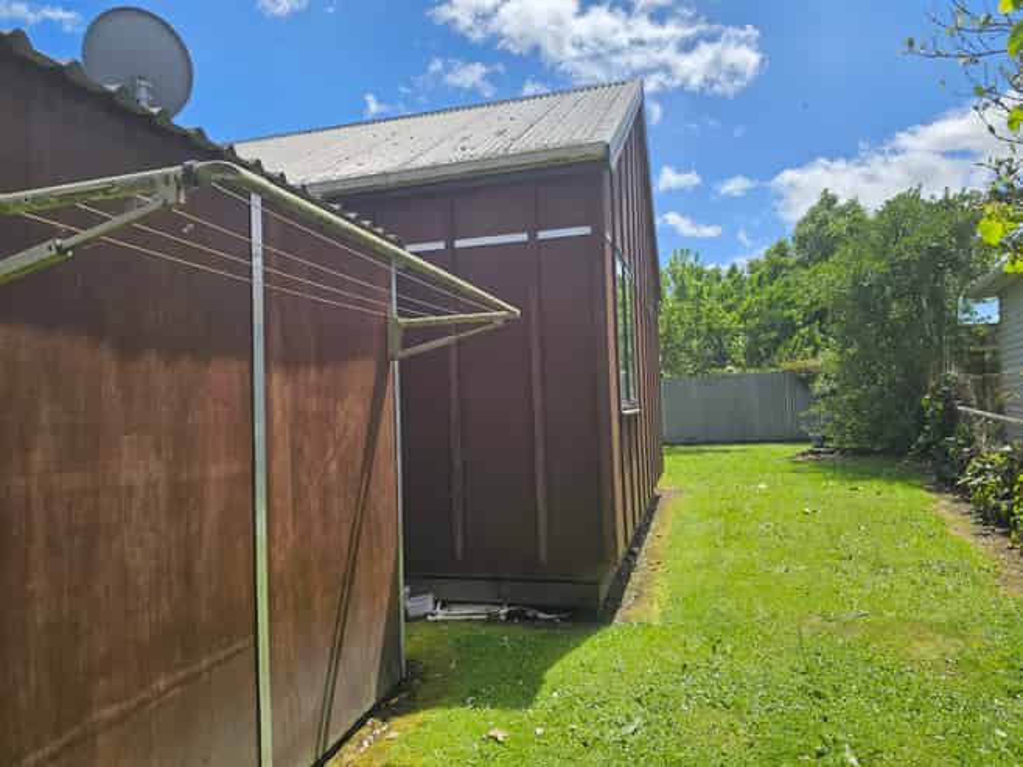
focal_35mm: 23
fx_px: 679
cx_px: 512
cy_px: 384
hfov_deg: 73.9
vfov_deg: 58.8
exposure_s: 1/1265
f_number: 1.7
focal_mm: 6.3
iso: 20
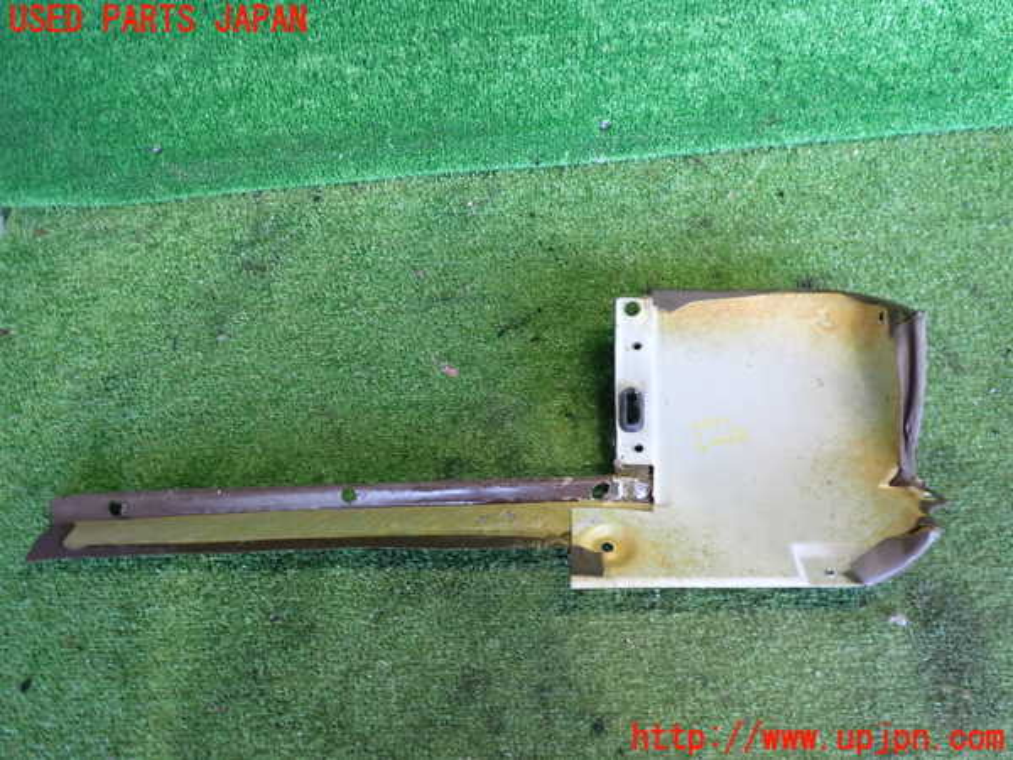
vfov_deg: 46.8
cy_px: 380
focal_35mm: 30
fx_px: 878
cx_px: 506
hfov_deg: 60.0
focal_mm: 5.4
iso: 250
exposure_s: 1/30
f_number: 2.3
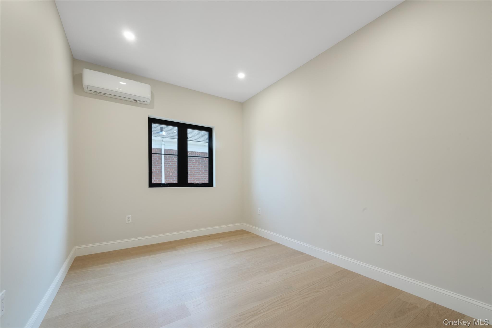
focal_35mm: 14
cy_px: 164
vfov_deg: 81.2
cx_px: 246
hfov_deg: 104.3
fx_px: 191
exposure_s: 1/5
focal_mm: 14
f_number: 16
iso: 800
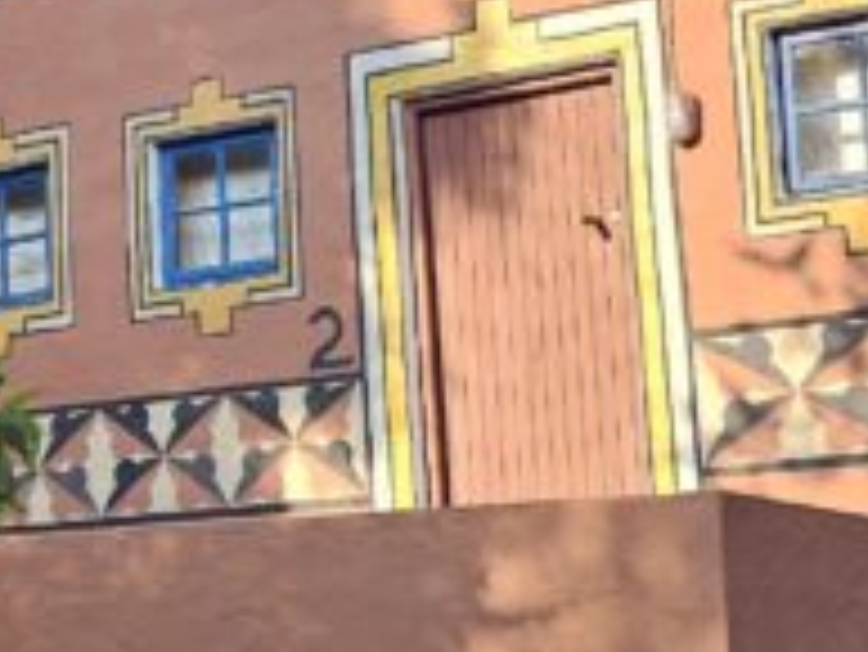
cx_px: -207
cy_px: 81
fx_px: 3061
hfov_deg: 15.5
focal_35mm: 122
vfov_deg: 12.1
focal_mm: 6.3
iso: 10
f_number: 1.7
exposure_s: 1/184
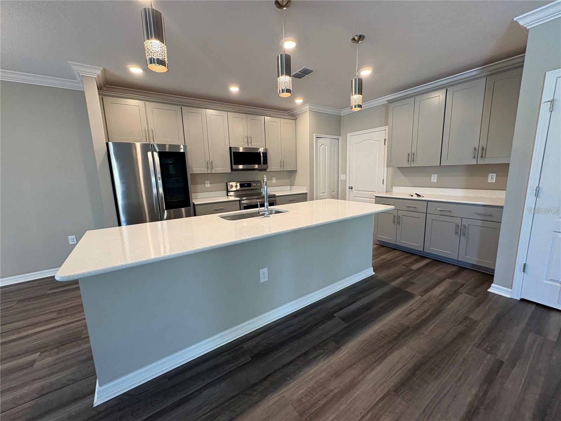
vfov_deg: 85.7
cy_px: 210
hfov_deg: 102.1
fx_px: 227
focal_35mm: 14
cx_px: 280
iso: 125
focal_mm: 2.22
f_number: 2.2
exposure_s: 1/60
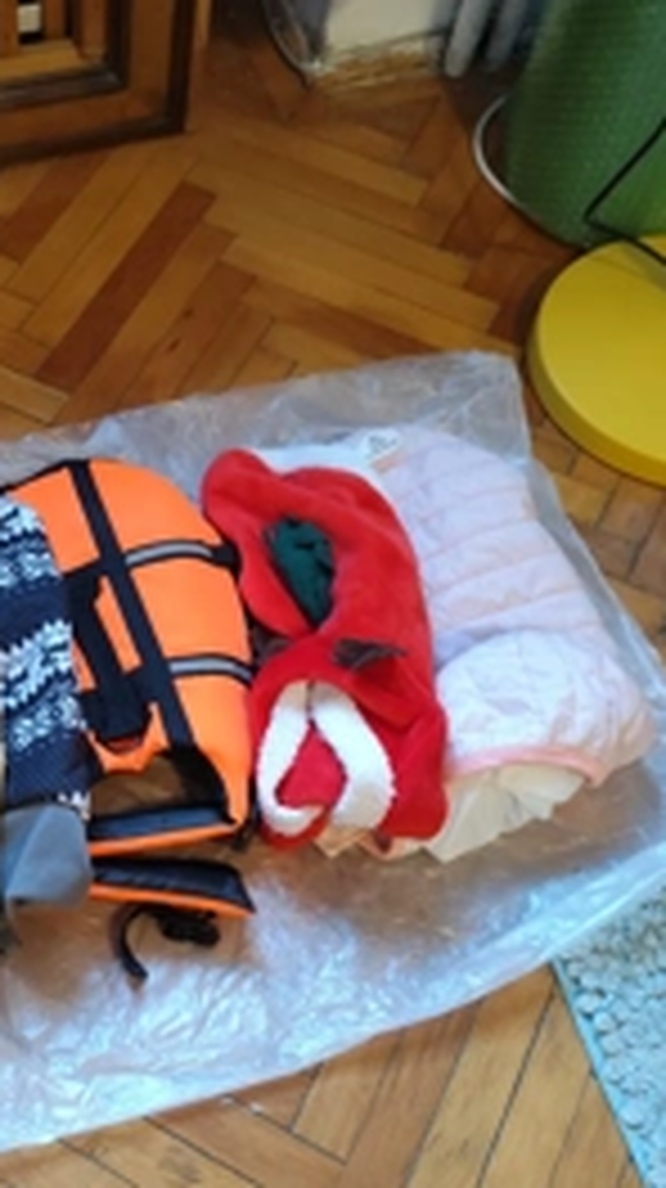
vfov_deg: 52.3
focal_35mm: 38
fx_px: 1196
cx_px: 81
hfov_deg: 29.9
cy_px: 738
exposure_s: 1/20
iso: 1600
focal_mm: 6.19
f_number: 1.65
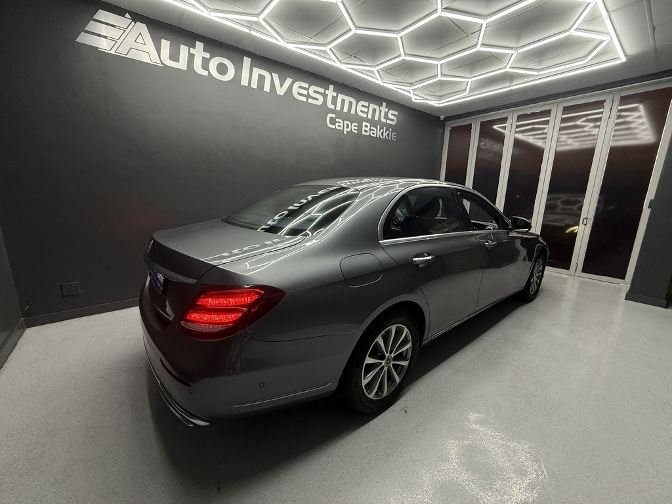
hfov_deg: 102.1
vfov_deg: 85.7
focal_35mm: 14
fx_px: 272
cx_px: 336
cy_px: 252
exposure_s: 1/100
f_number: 2.2
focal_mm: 2.22
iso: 125
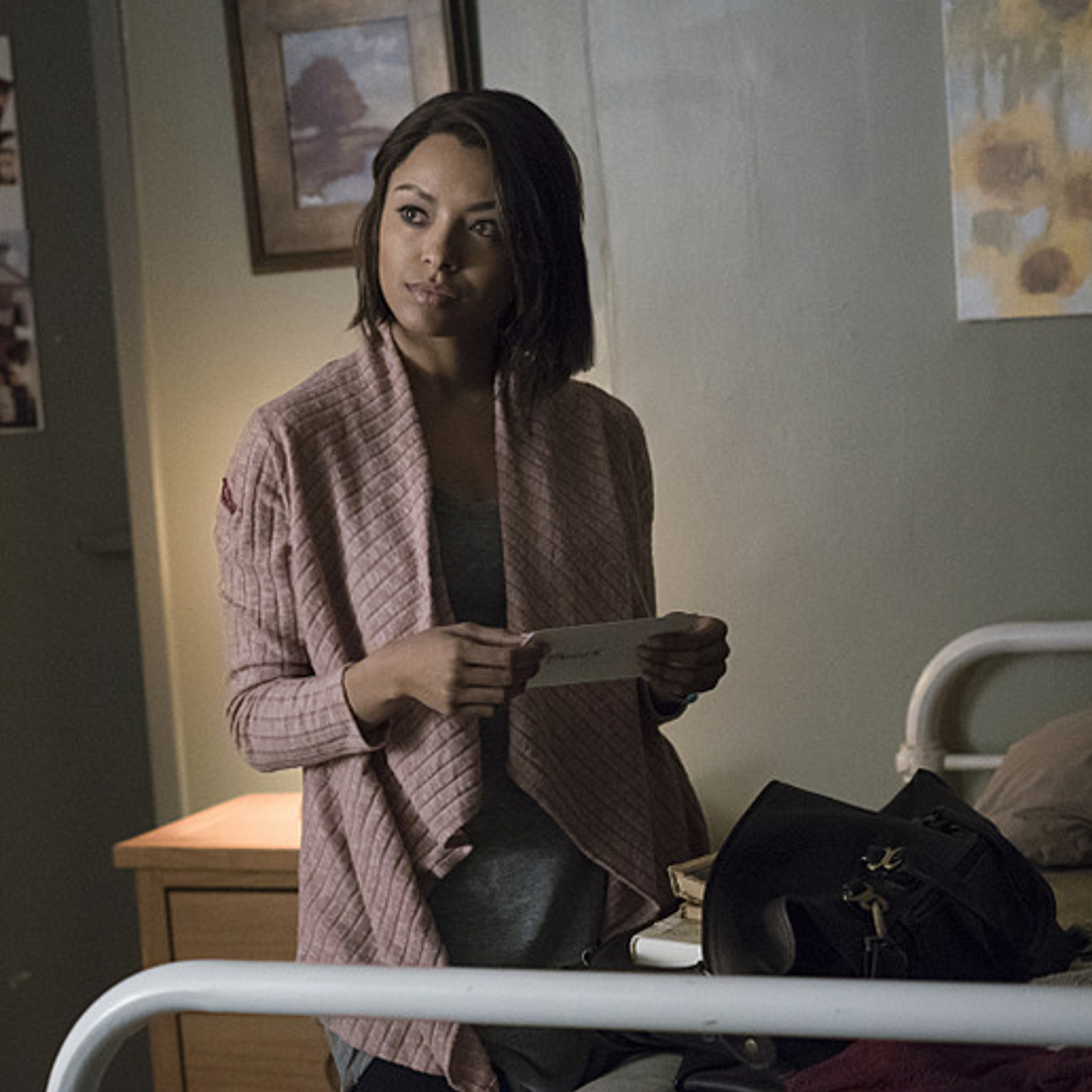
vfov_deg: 19.3
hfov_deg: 19.3
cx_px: 415
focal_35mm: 90
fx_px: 3212
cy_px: 544
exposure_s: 1/50
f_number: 4
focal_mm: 70
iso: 8000
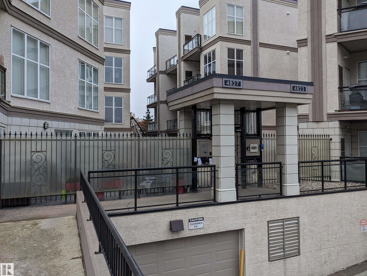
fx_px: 329
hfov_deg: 58.1
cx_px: 211
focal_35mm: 31
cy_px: 123
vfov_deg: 45.4
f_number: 1.73
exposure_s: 1/755
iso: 61
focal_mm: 4.38
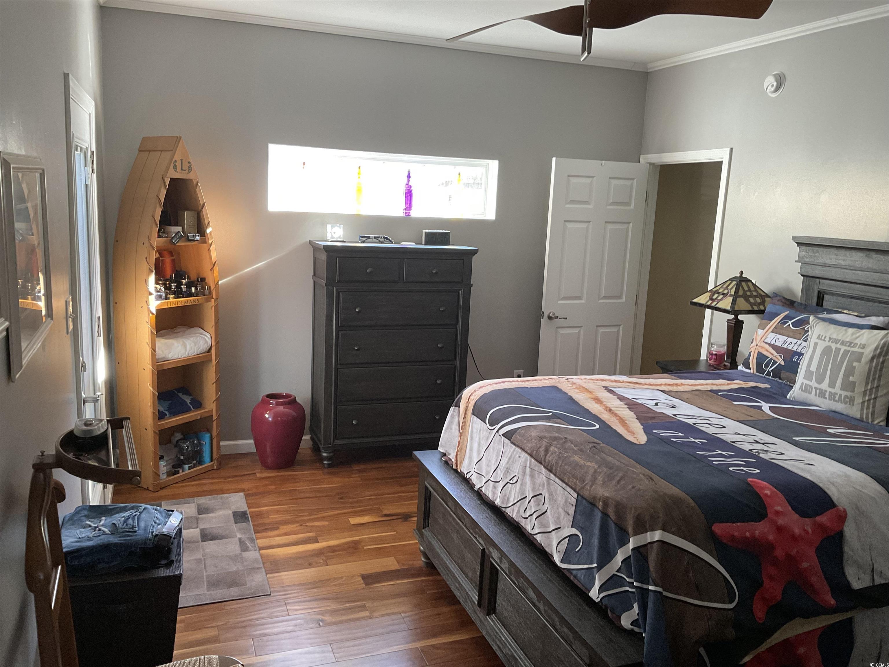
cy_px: 334
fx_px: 745
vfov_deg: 48.2
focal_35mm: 29
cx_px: 444
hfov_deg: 61.7
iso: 100
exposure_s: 1/60
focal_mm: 3
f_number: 1.8
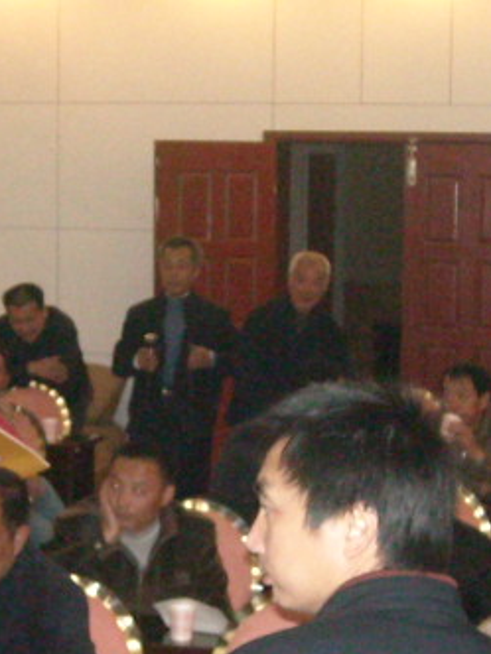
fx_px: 2043
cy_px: 516
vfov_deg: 18.1
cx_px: 235
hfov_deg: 13.7
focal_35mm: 108
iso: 766
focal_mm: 5.7
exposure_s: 1/60
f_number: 2.8
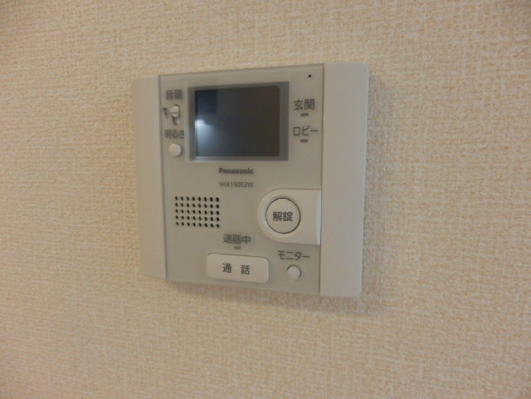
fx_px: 368
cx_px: 266
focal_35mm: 24
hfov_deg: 71.6
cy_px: 200
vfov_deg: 56.8
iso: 160
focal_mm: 4.2
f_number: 3
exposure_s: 1/30
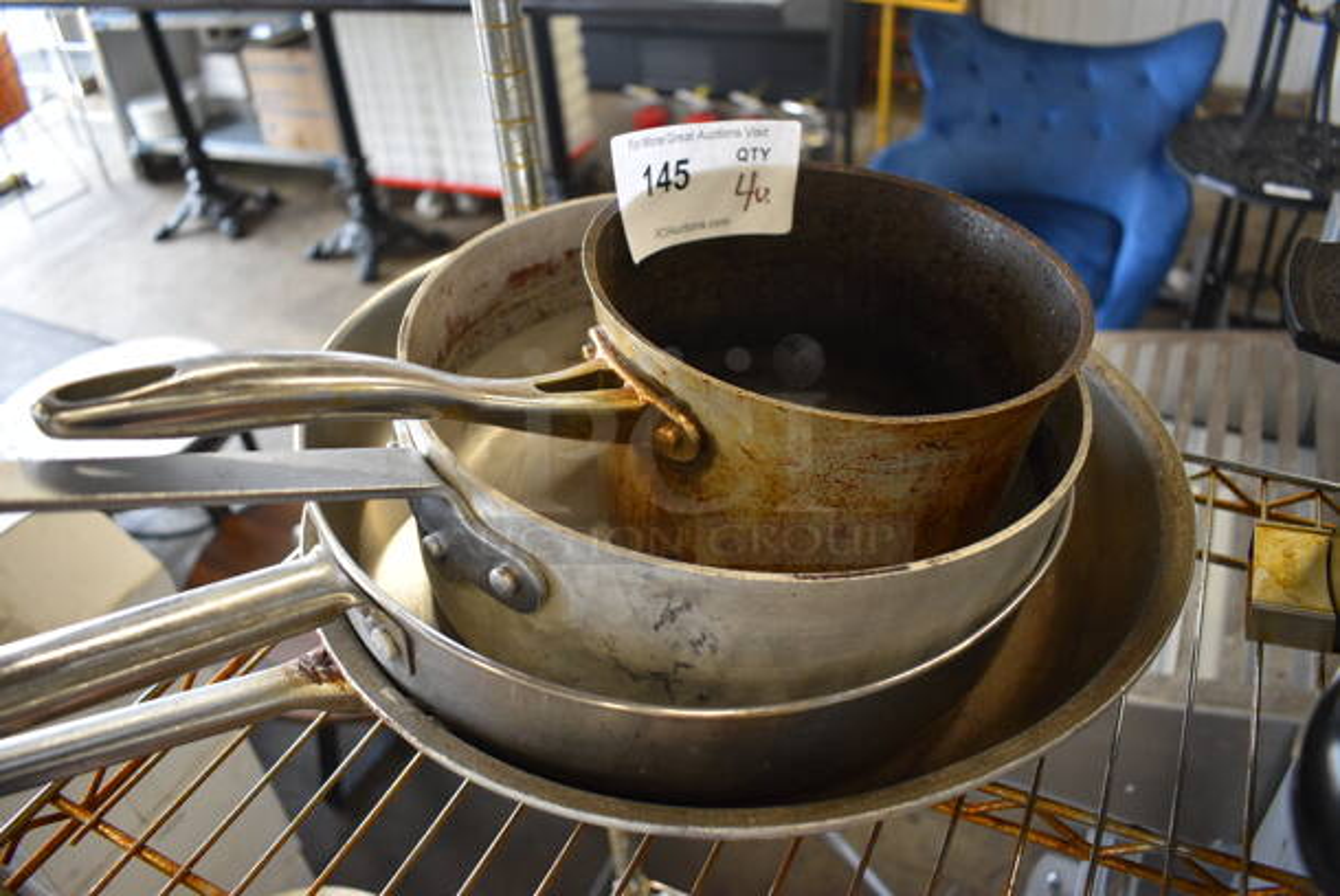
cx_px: 670
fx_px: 1006
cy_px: 448
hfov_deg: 67.3
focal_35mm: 27
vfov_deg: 48.0
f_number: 3.5
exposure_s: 1/125
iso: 1000
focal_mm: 18
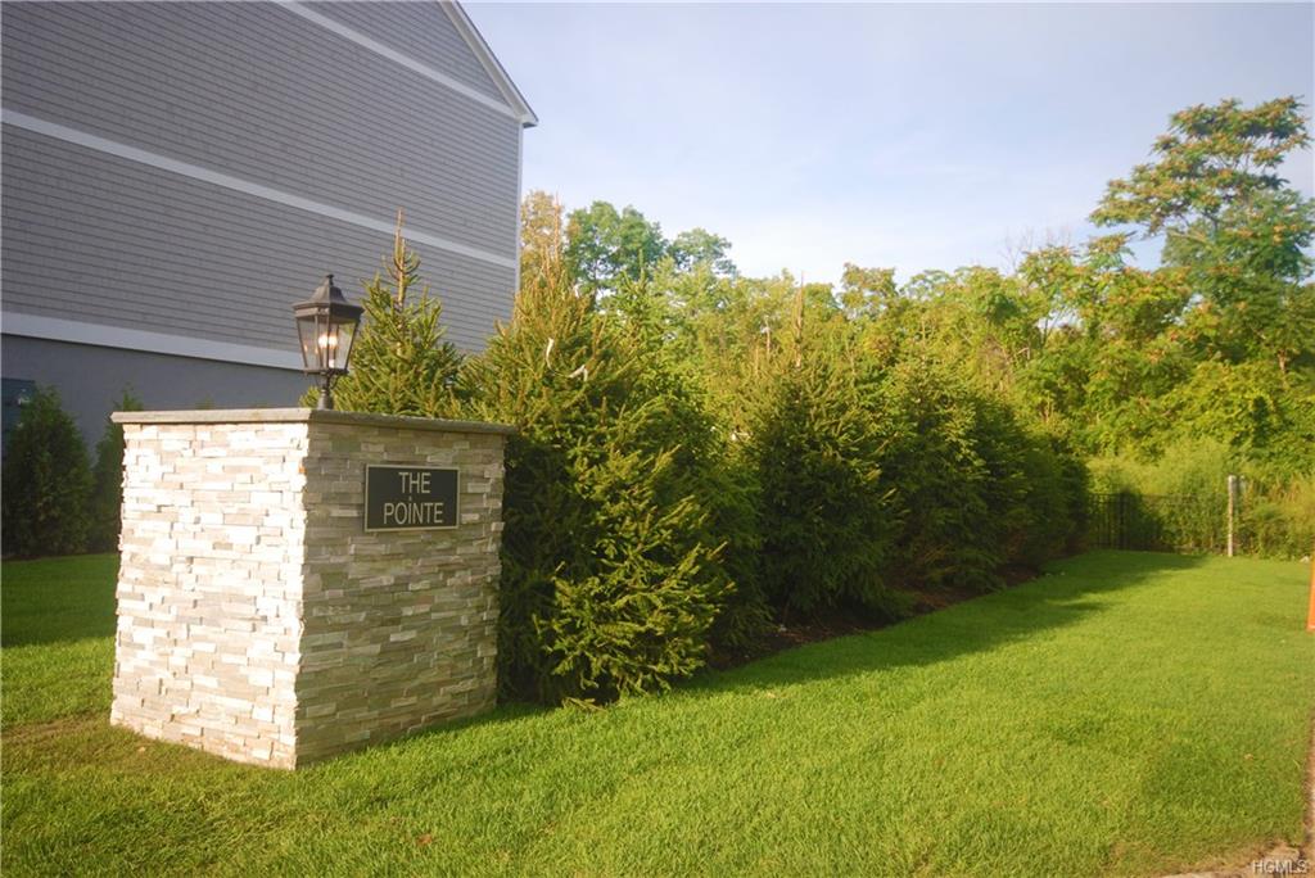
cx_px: 658
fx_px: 1096
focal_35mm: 30
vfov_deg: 43.7
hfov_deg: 61.9
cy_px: 439
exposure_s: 1/125
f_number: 5.6
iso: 110
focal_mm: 20
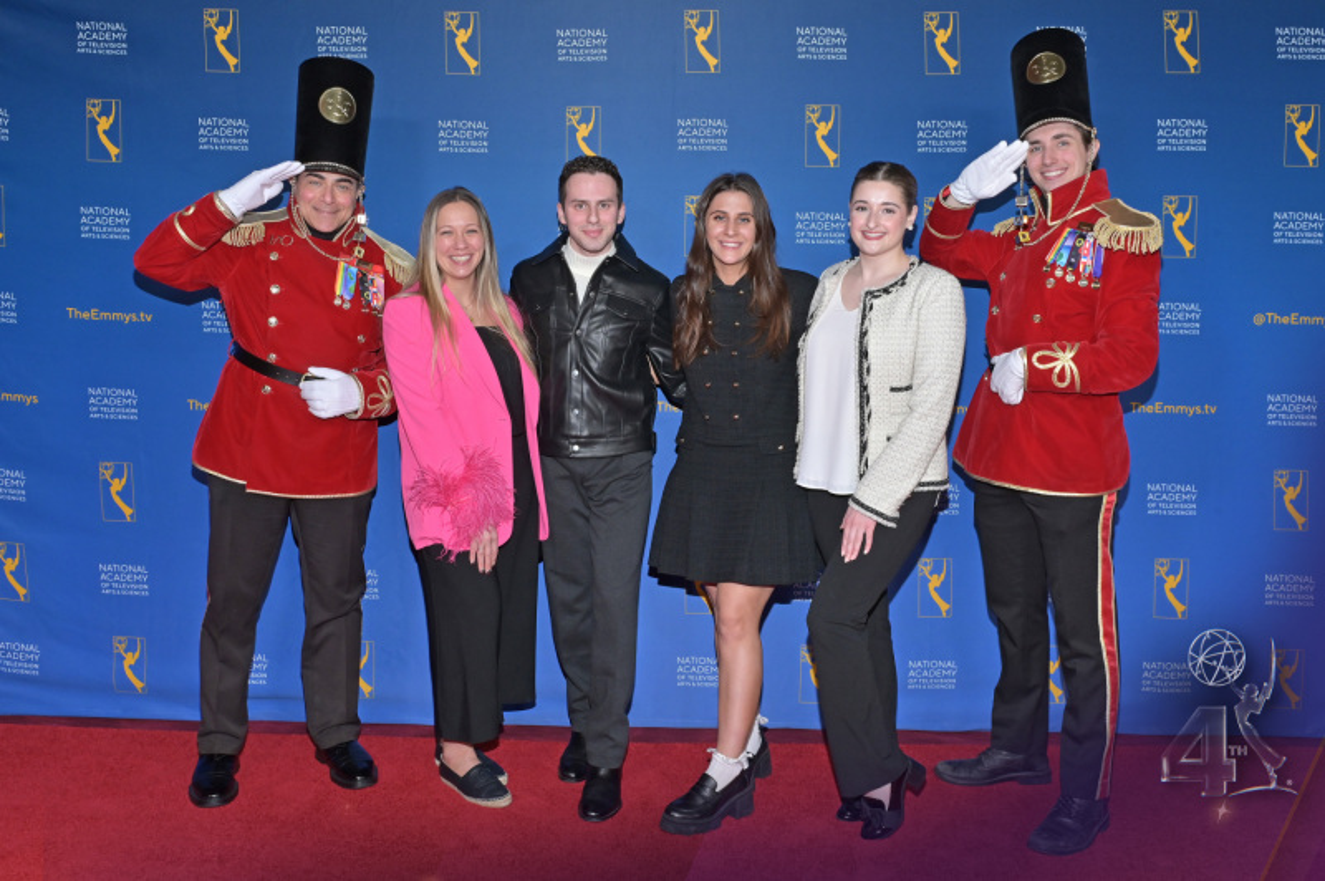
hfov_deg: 60.3
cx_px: 662
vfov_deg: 42.3
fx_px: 1140
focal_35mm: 31
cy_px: 440
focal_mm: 31
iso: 1000
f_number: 10
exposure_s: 1/125
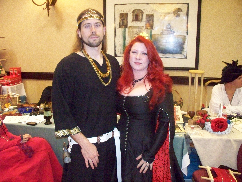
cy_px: 91
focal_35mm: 36
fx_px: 252
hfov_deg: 51.3
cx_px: 121
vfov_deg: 39.7
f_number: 2.8
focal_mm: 7.54
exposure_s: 1/60
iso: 1600
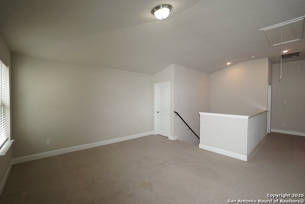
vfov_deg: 77.4
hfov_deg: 100.4
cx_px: 152
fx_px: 127
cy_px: 102
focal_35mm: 15
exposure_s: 1/160
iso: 400
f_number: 4
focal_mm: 10
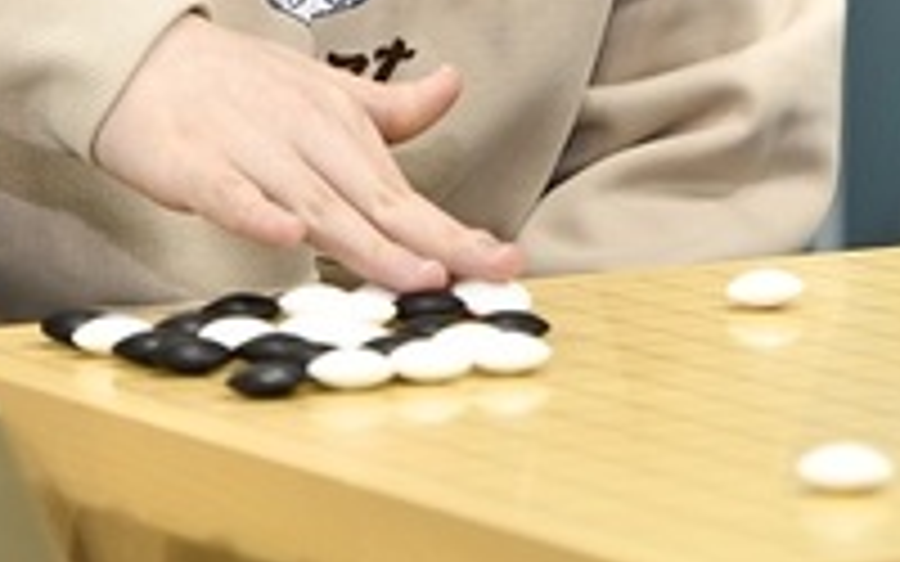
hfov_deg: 6.9
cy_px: -670
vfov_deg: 4.3
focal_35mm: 303
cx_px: 1026
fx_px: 7432
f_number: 3.2
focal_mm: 66
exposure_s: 1/125
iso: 800
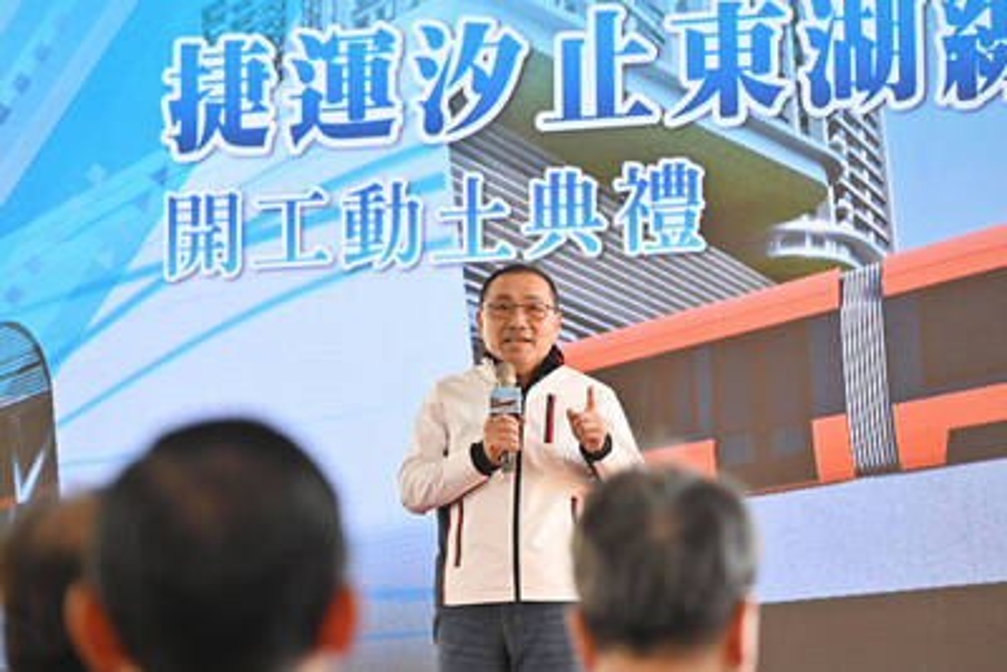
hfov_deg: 17.8
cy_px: 336
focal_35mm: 115
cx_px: 504
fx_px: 3218
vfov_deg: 11.9
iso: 220
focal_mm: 115
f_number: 4
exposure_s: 1/125
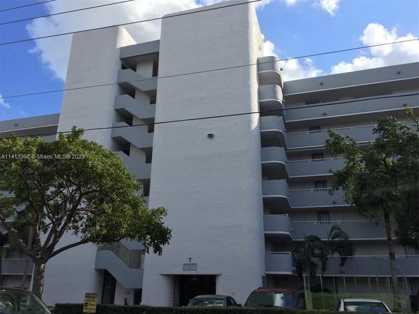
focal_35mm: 29
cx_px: 210
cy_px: 157
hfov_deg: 61.7
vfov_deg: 48.2
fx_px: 351
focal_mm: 4.15
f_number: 2.2
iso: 32
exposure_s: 1/1582
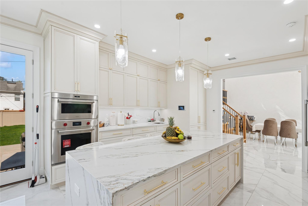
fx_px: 137
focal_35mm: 16
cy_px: 103
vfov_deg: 73.8
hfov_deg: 96.7
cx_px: 154
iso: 200
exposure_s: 1/8
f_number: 9
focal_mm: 16
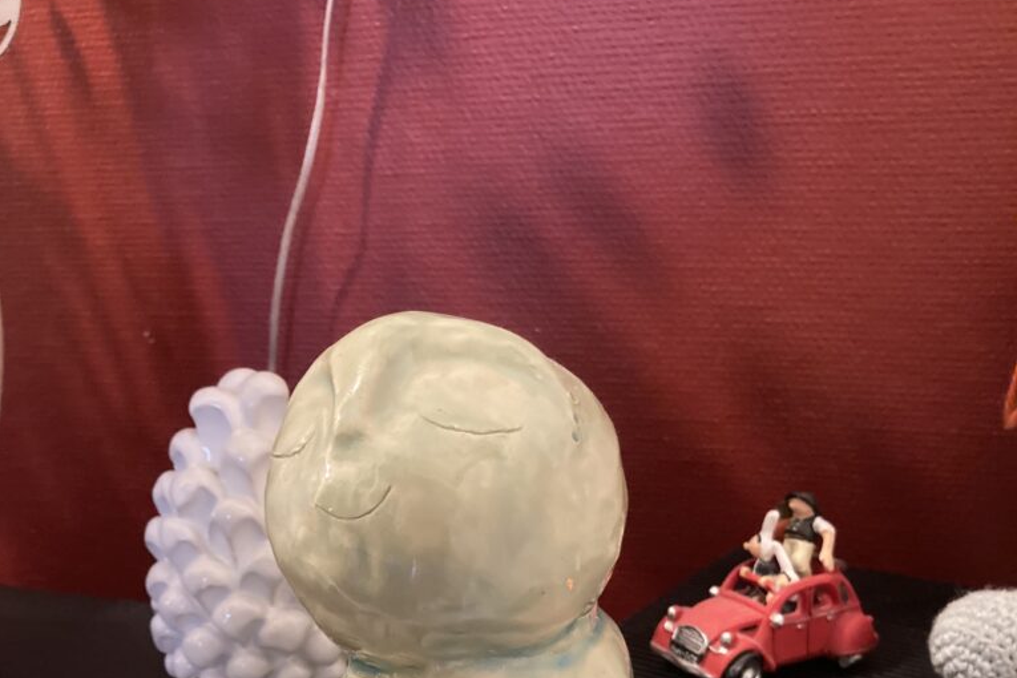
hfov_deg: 49.6
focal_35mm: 39
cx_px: 508
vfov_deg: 32.1
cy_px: 639
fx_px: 1102
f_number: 1.8
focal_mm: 3.99
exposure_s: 1/30
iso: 640
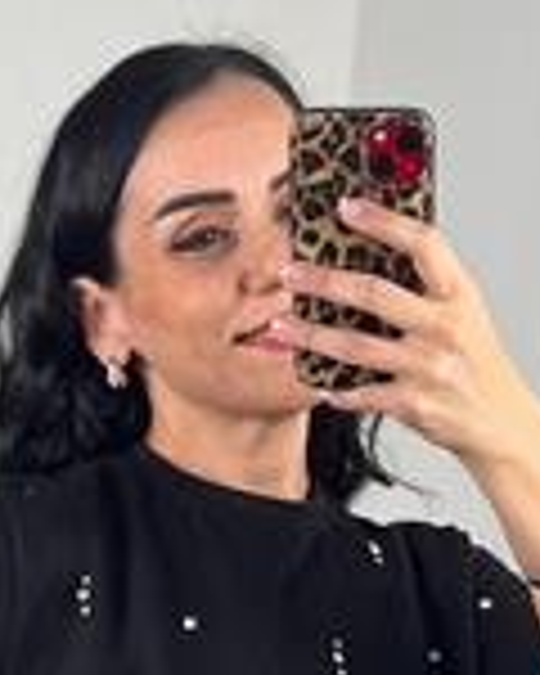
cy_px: 835
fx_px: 1798
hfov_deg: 17.1
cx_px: 279
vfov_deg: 19.8
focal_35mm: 90
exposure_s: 1/178
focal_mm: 5.1
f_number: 1.6
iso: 40
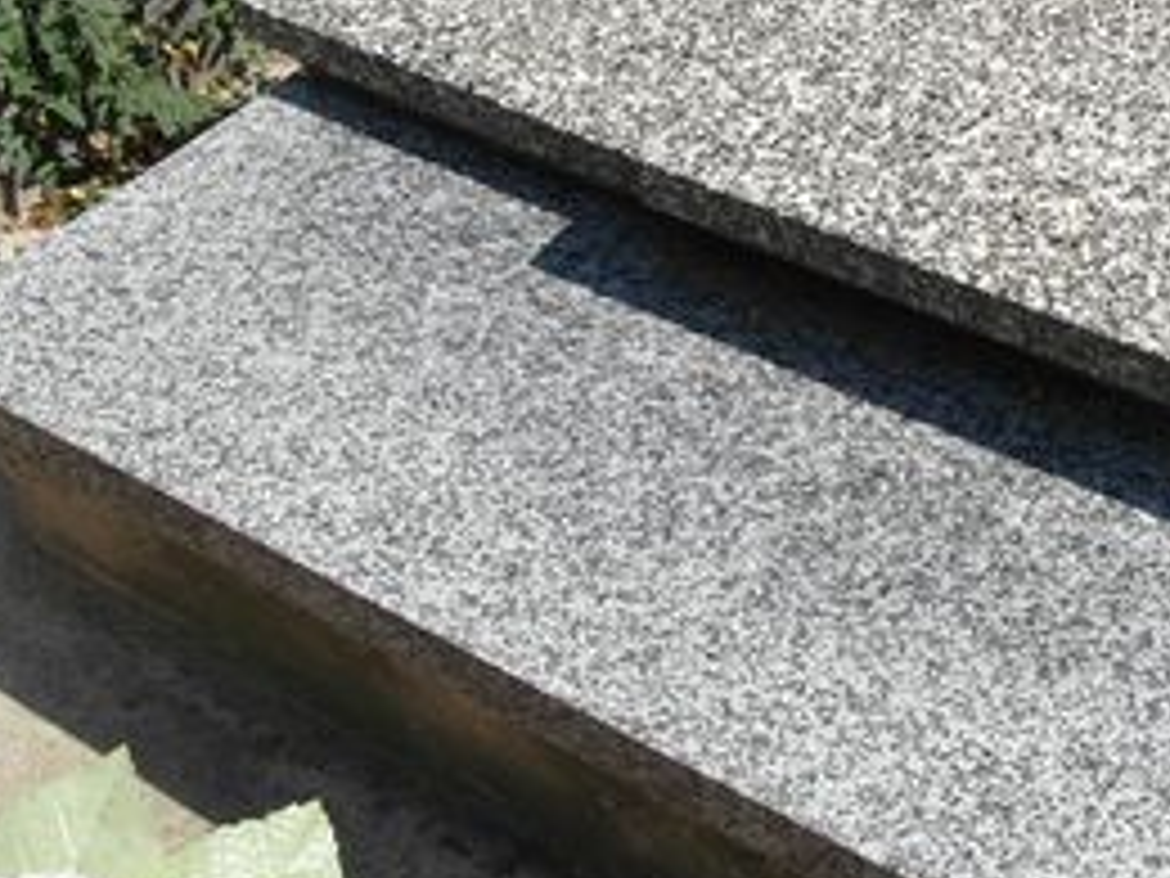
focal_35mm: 59
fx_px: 1994
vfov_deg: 24.2
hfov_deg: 31.2
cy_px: 117
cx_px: 1048
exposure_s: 1/500
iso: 80
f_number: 4.4
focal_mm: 5.2
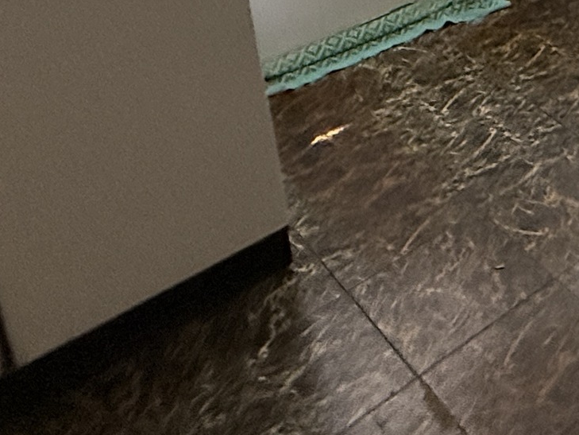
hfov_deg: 26.4
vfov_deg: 20.4
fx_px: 987
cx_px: 800
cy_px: -259
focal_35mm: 59
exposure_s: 1/120
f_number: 2.2
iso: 500
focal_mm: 2.22
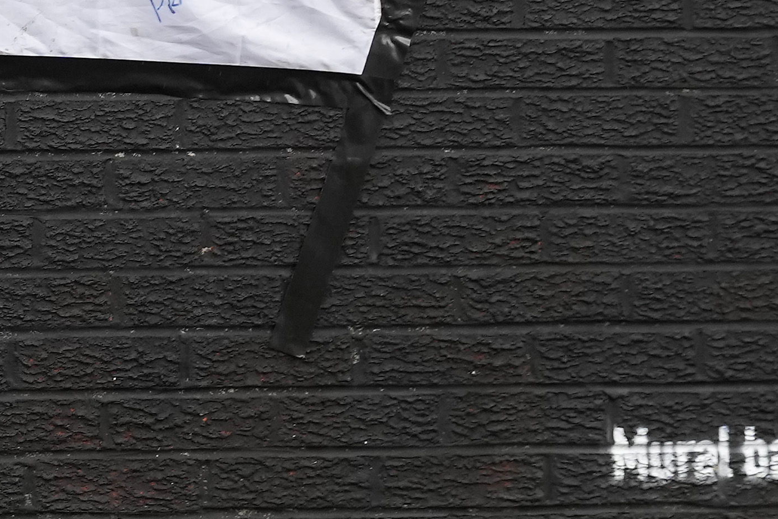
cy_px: -709
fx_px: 5078
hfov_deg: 8.2
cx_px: -921
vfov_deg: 5.6
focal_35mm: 235
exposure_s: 1/640
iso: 500
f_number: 4.5
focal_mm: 38
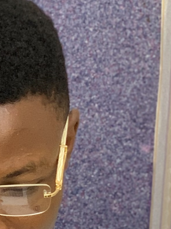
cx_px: -20
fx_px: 1726
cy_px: 510
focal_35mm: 262
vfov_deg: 7.2
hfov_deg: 5.7
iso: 100
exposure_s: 1/50
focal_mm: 6
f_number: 2.4
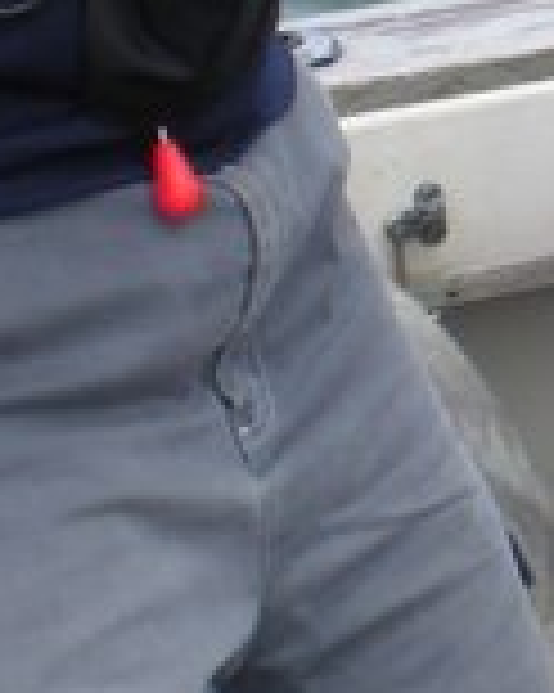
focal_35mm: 169
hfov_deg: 8.6
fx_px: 3467
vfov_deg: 11.2
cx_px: 1176
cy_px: -191
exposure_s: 1/273
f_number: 4.6
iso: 64
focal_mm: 6.3
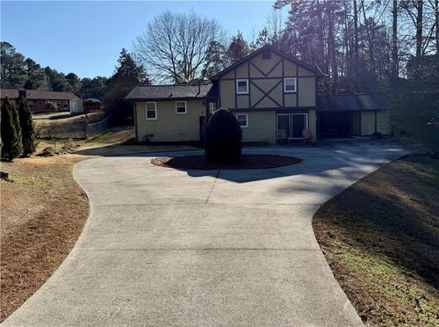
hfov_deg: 71.8
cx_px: 220
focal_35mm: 24
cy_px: 164
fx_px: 303
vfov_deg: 56.6
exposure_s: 1/5319
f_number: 1.78
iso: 80
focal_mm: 6.76
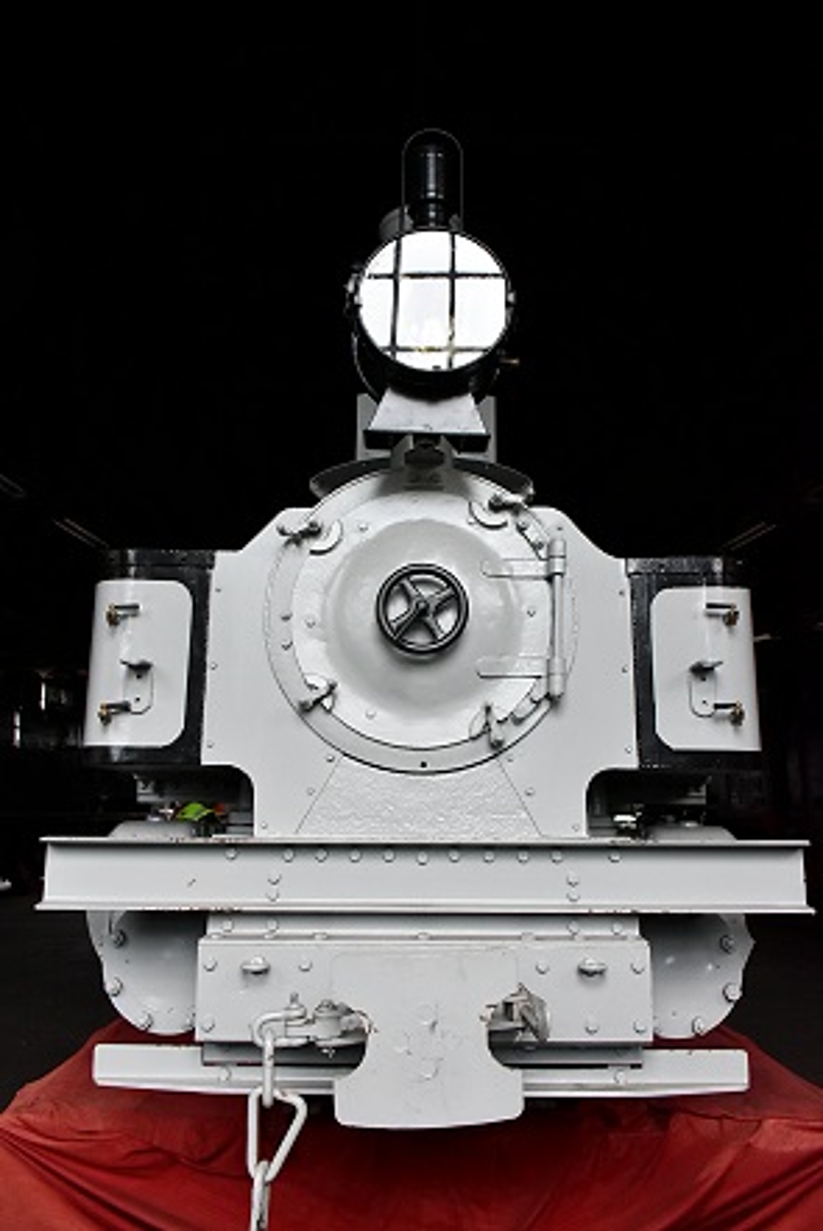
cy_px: 616
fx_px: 924
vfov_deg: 67.3
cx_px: 412
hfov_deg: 48.0
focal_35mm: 27
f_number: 7.1
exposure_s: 1/125
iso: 1000
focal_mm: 18
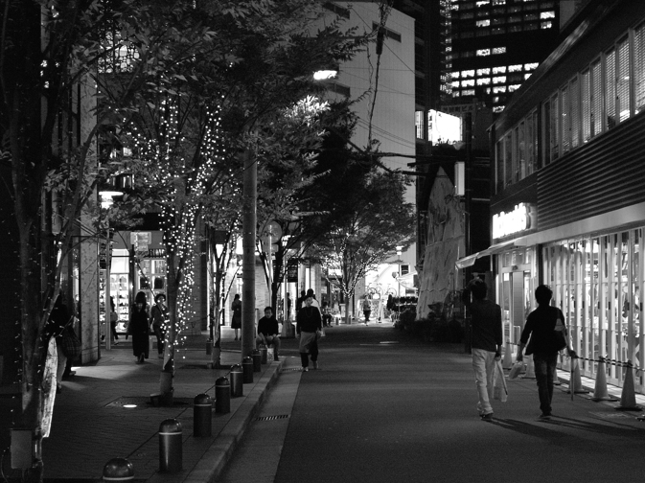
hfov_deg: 32.2
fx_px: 1117
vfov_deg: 24.3
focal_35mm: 60
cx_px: 356
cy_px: 302
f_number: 2.8
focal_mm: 24.2
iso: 800
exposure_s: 1/30
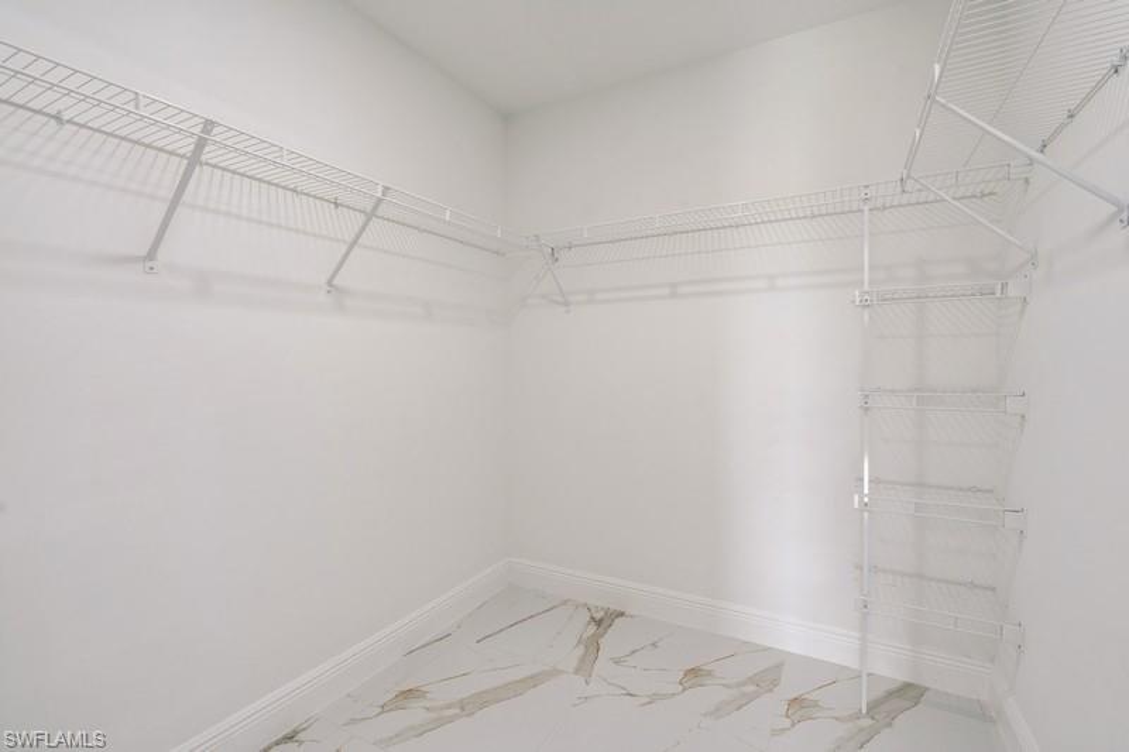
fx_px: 502
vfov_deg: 73.7
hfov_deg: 96.7
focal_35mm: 16
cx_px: 564
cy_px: 376
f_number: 8
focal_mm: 16
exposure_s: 1/13
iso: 200
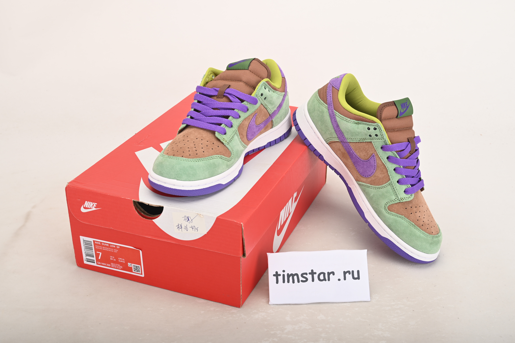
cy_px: 168
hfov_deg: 41.9
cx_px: 262
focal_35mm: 47
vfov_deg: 28.6
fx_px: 672
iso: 100
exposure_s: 1/200
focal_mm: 46
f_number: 11
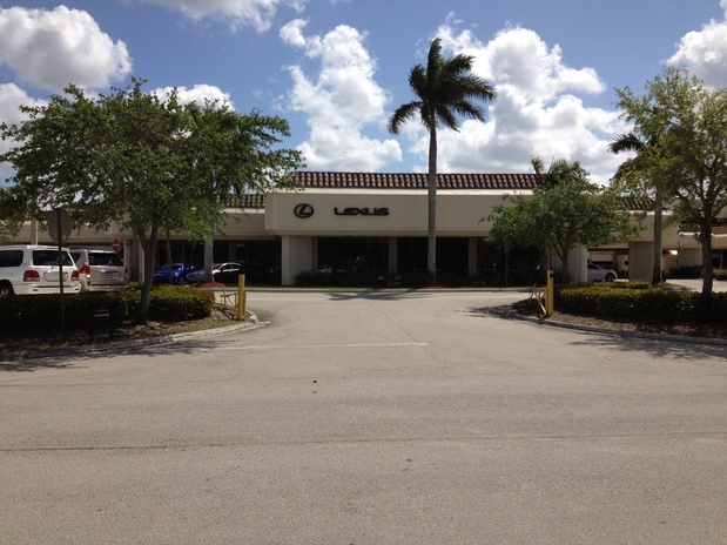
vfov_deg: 40.7
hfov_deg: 52.6
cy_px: 272
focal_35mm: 35
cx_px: 364
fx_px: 735
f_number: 2.4
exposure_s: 1/3460
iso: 64
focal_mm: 4.28
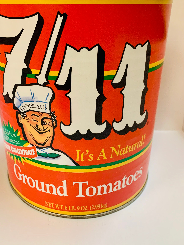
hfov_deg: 44.0
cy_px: 107
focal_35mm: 32
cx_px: 76
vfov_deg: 56.6
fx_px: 227
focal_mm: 4.25
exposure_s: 1/60
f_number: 1.8
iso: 160
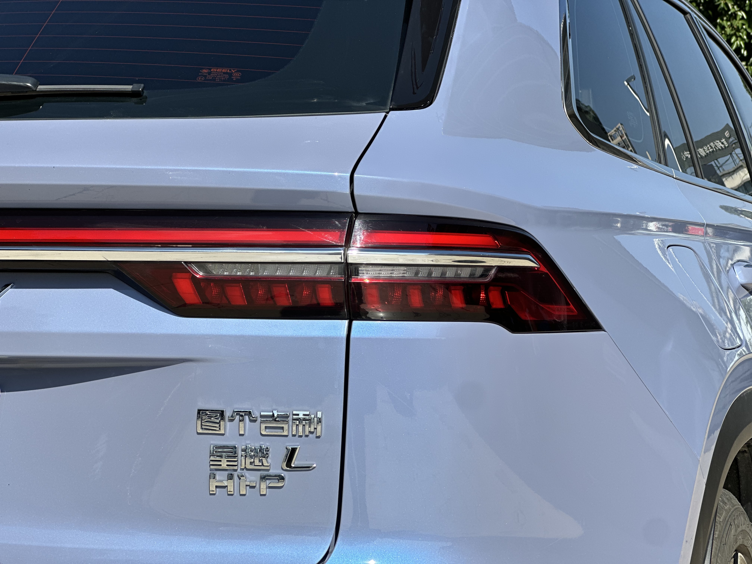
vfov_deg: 19.1
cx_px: 376
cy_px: 282
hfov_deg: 25.3
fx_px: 1673
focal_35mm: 77
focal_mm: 9
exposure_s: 1/769
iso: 32
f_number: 2.8
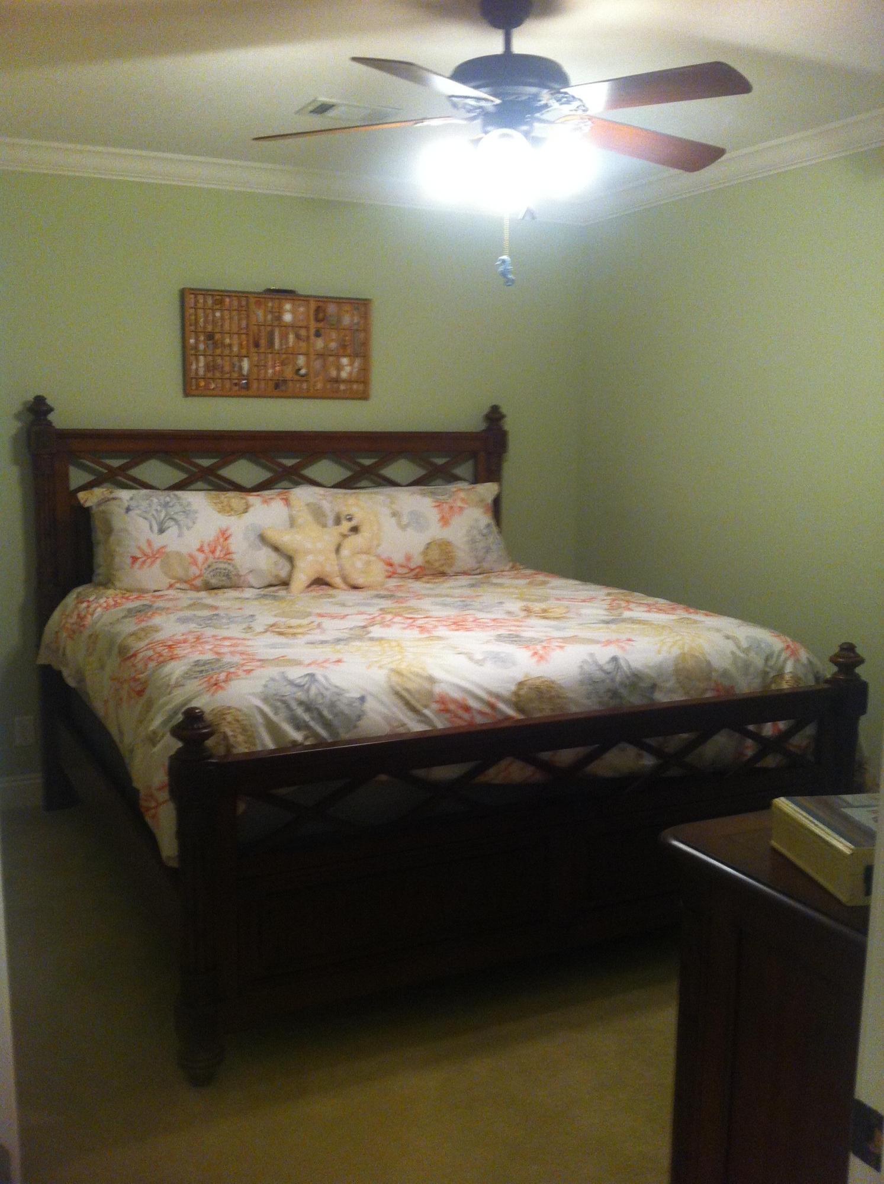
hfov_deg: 40.6
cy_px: 592
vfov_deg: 52.7
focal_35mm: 35
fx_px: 1195
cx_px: 442
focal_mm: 3.85
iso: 160
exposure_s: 1/17
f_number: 2.8
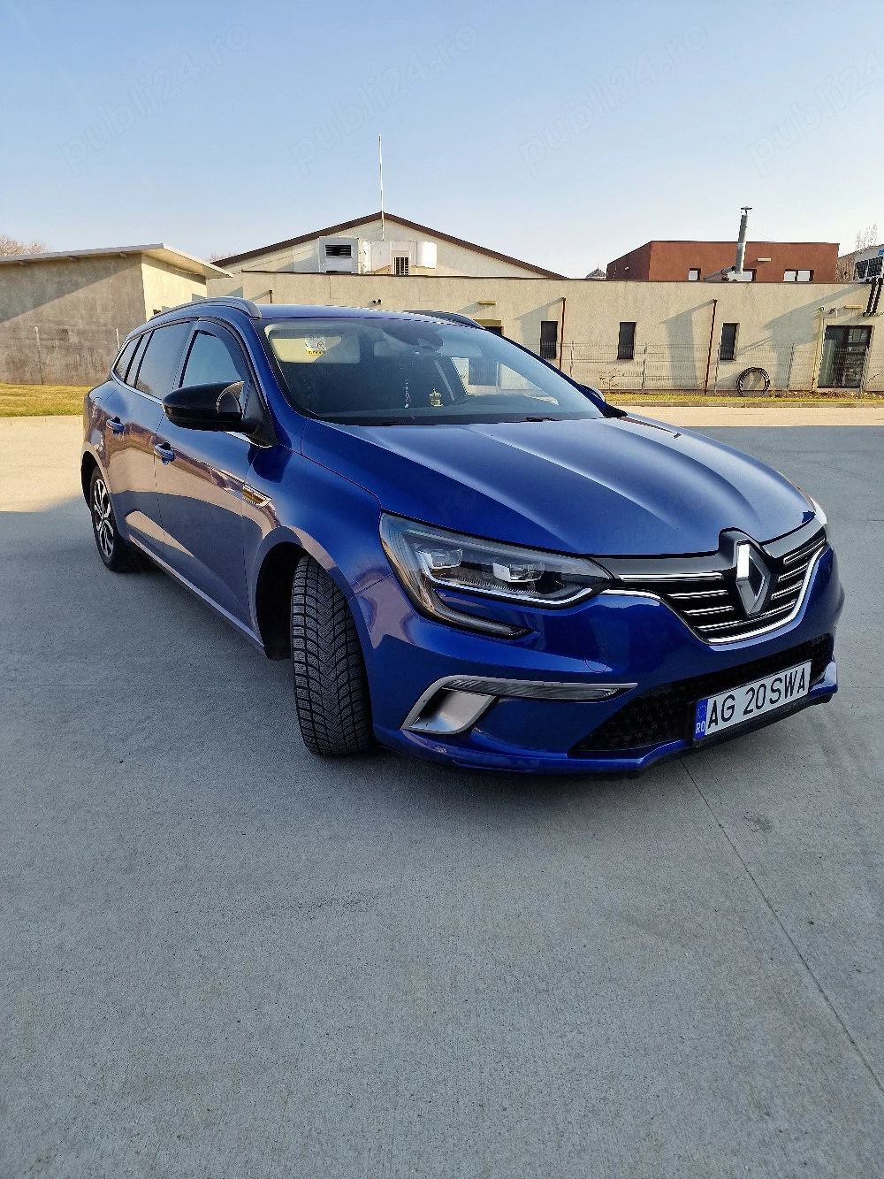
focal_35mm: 23
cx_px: 442
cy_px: 590
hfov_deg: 58.9
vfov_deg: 73.9
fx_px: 783
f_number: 1.8
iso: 50
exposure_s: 1/500
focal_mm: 6.4
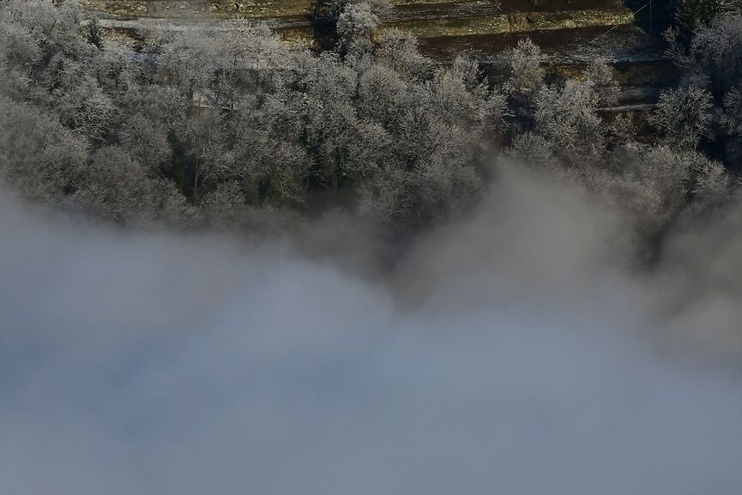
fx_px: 4576
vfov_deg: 6.2
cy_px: -57
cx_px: 823
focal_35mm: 222
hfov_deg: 9.2
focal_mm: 80
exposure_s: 1/1600
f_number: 10
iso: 320
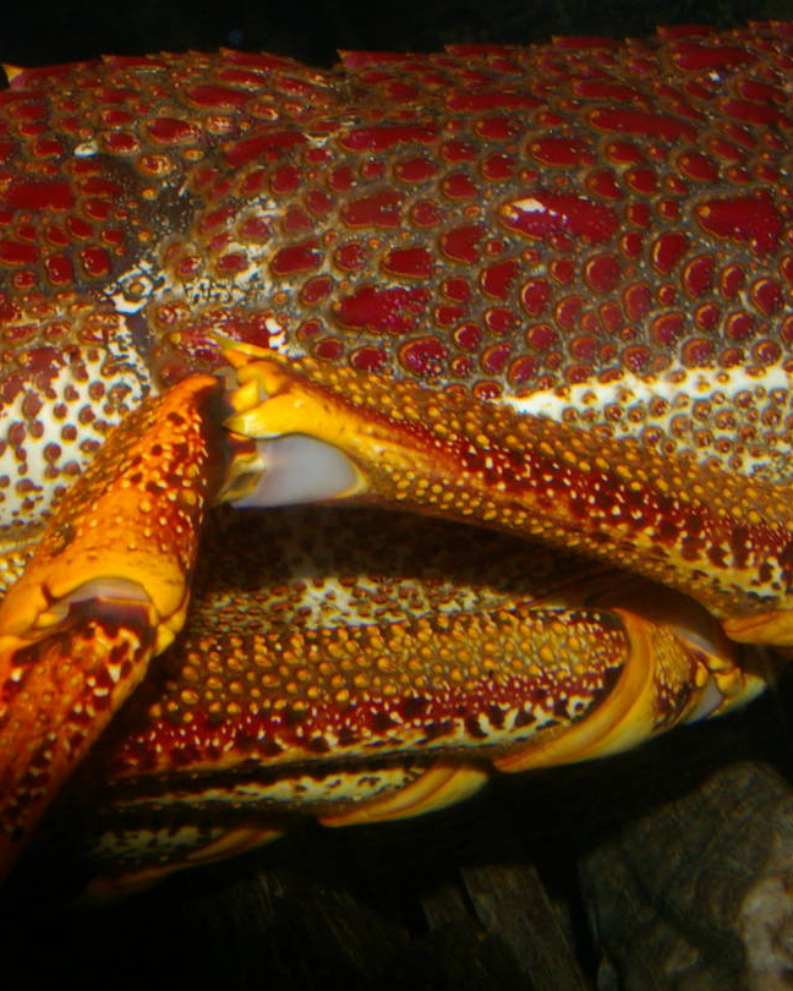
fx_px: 1467
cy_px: 453
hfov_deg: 29.7
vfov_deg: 37.3
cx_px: 180
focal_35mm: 50
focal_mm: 18
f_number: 16
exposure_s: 1/30
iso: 400
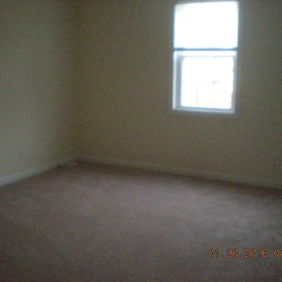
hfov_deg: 37.5
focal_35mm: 45
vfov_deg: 37.6
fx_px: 415
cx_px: 136
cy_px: 141
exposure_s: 1/138
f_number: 3.1
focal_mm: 6.3
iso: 1069
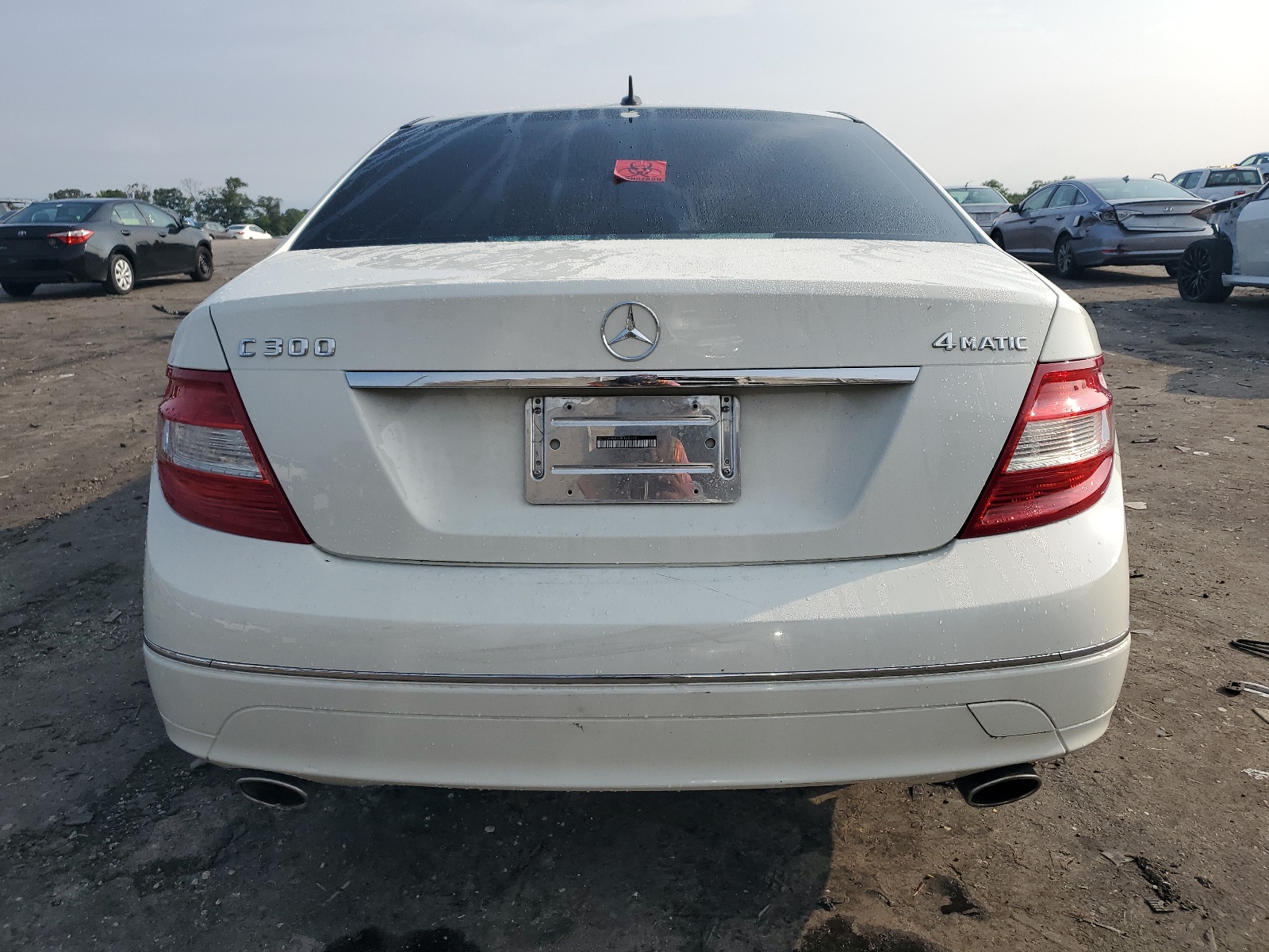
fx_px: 953
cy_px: 476
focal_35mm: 26
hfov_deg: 67.3
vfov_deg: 53.1
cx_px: 634
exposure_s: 1/5000
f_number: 1.5
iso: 50
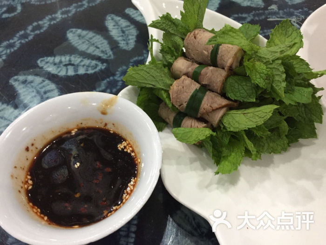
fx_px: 273
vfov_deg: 48.2
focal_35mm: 29
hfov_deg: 61.7
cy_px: 122
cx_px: 163
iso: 250
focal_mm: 4.15
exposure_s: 1/24
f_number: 2.2
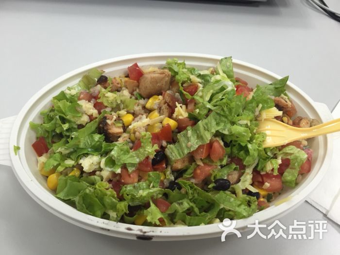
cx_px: 170
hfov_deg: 61.7
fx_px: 285
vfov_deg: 48.2
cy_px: 128
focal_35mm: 29
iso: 80
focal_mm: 4.15
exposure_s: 1/33
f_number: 2.2
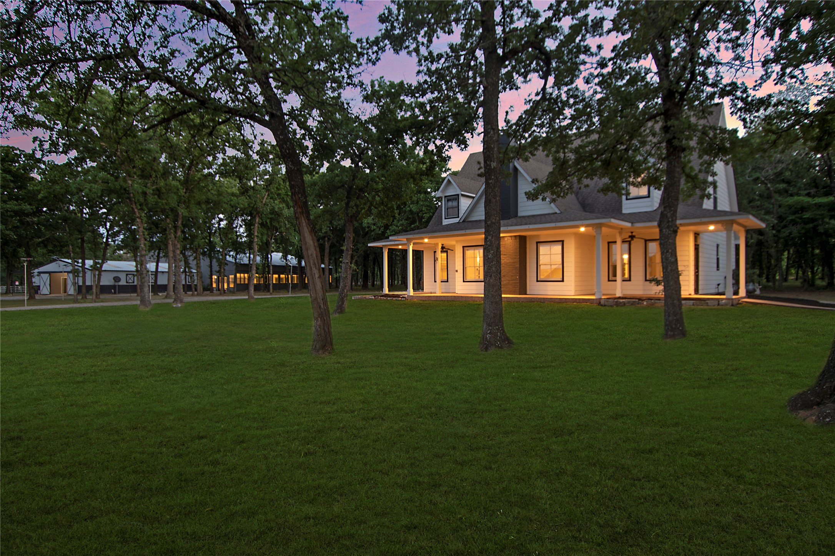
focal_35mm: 21
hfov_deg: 81.2
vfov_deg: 59.5
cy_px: 278
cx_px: 418
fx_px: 487
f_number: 5.6
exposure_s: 1
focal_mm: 14
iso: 100
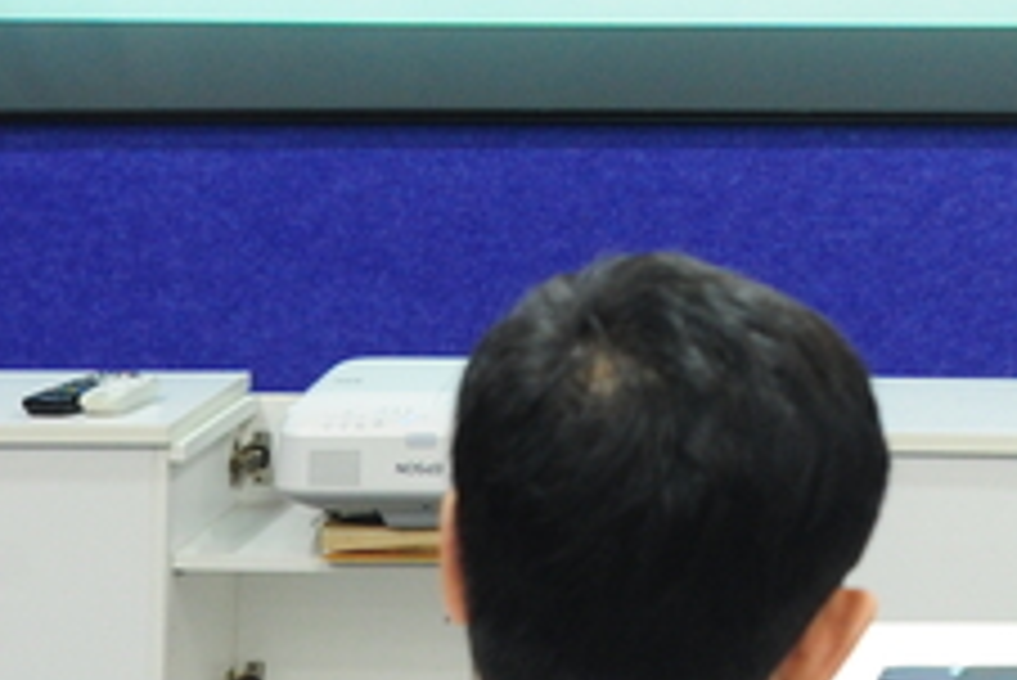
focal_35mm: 212
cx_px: 1372
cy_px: -511
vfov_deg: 6.4
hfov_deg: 9.5
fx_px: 5993
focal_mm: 48
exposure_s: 1/30
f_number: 6.3
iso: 1600
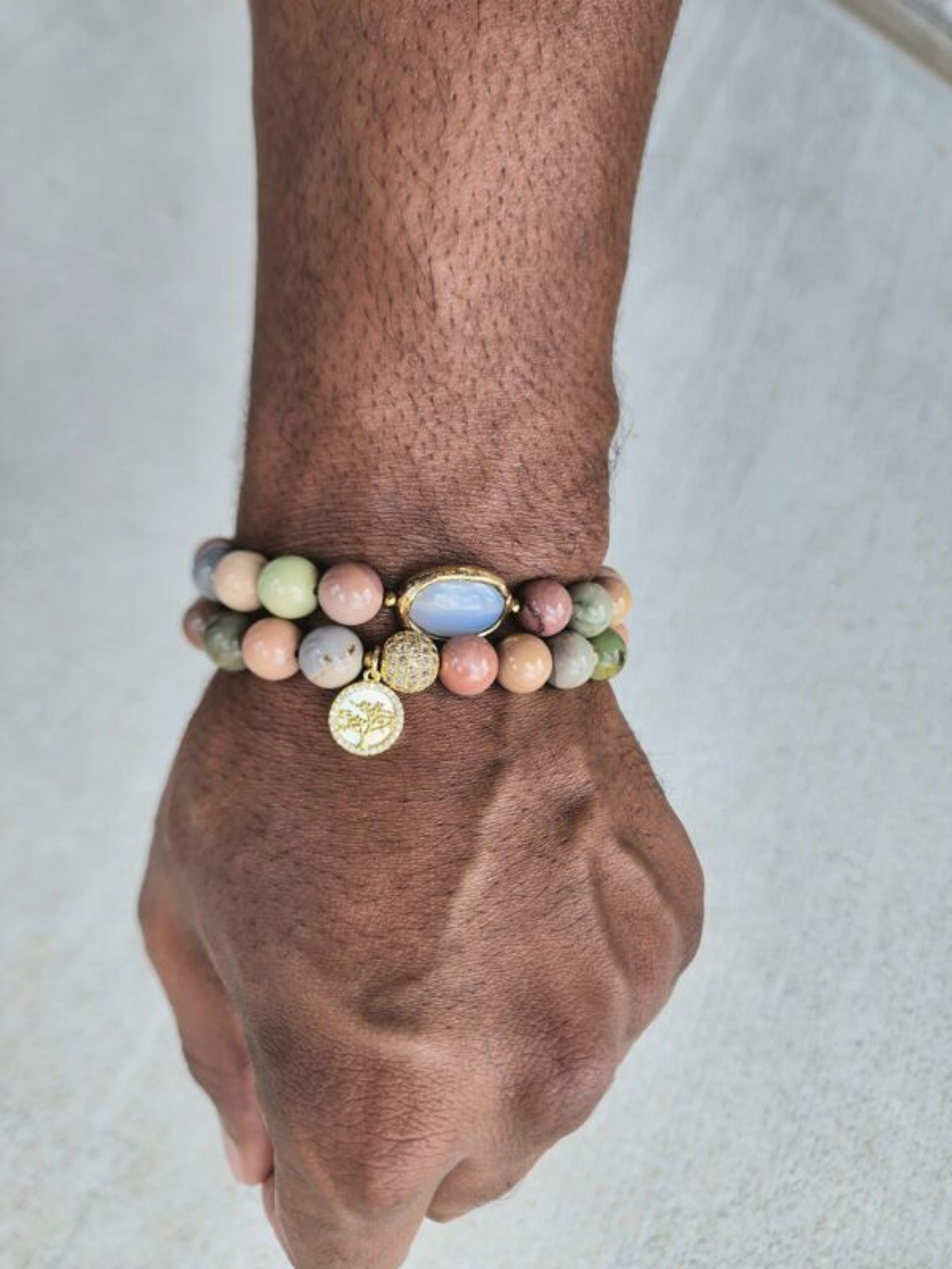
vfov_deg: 73.9
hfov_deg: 58.9
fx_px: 843
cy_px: 634
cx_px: 476
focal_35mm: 23
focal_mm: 6.4
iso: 12
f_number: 1.8
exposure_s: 1/172
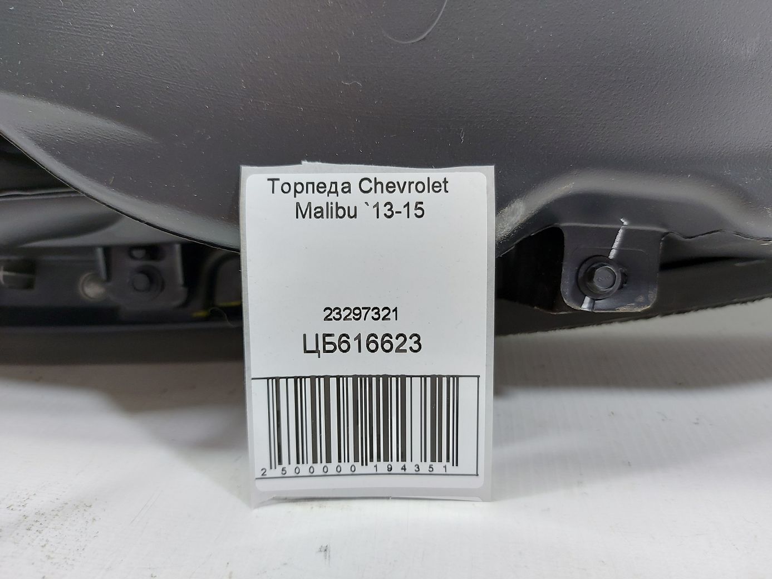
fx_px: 535
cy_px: 290
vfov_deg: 56.8
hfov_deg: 71.6
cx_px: 386
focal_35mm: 24
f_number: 1.8
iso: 100
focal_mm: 5.23
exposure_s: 1/50
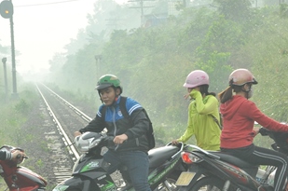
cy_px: 123
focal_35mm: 260
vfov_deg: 5.3
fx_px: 2077
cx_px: 157
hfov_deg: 7.9
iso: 640
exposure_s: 1/800
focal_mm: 100
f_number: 6.3
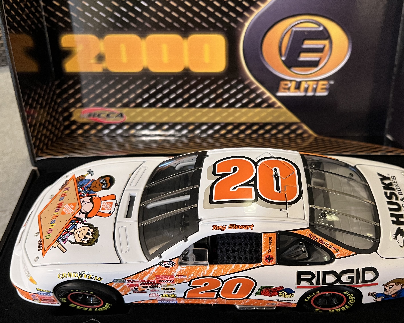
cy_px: 189
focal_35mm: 36
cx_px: 246
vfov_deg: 41.0
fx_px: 430
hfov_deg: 49.9
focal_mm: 5.7
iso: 400
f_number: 1.5
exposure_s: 1/60
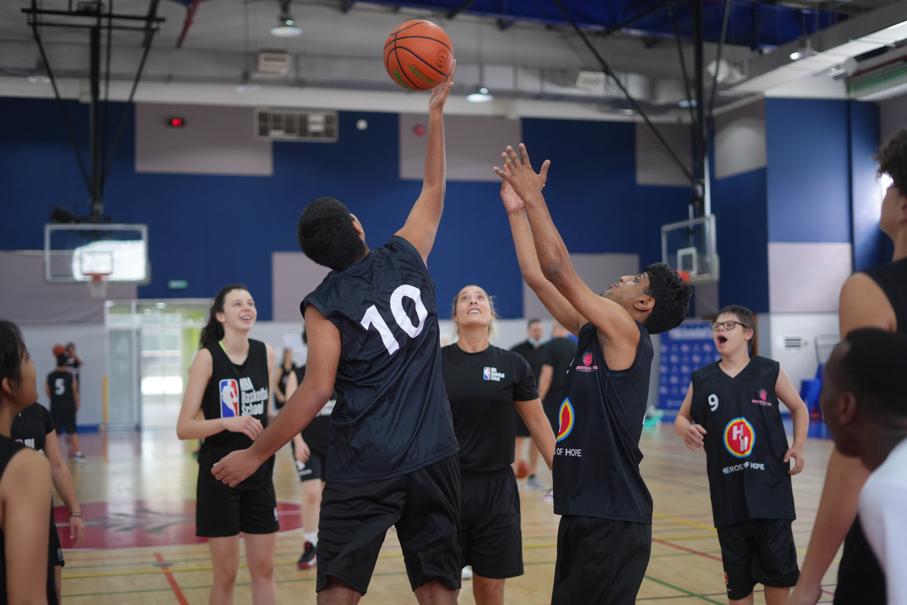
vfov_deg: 27.0
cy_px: 302
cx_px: 454
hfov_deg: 39.6
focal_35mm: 50
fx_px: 1260
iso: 1250
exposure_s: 1/1250
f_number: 1.8
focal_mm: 50
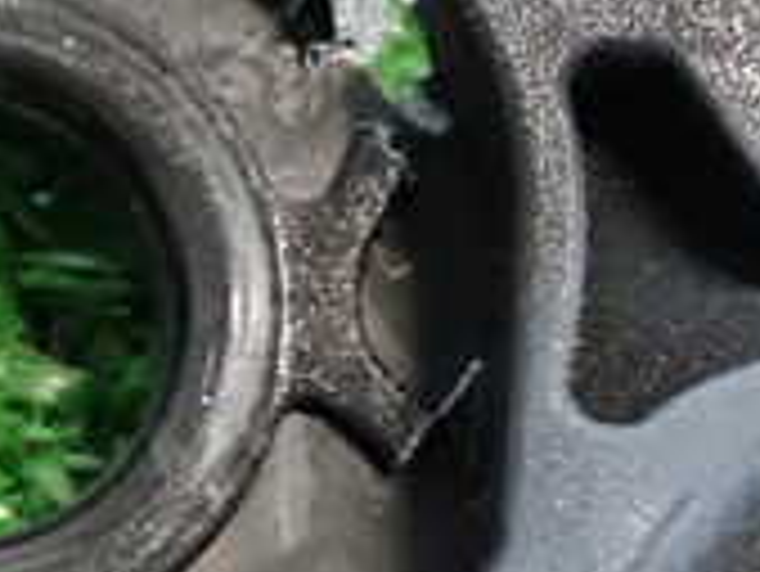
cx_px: 4
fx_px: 3889
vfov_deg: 8.4
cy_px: 468
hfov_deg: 11.1
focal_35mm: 177
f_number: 3.2
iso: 1000
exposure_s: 1/13
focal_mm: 9.01
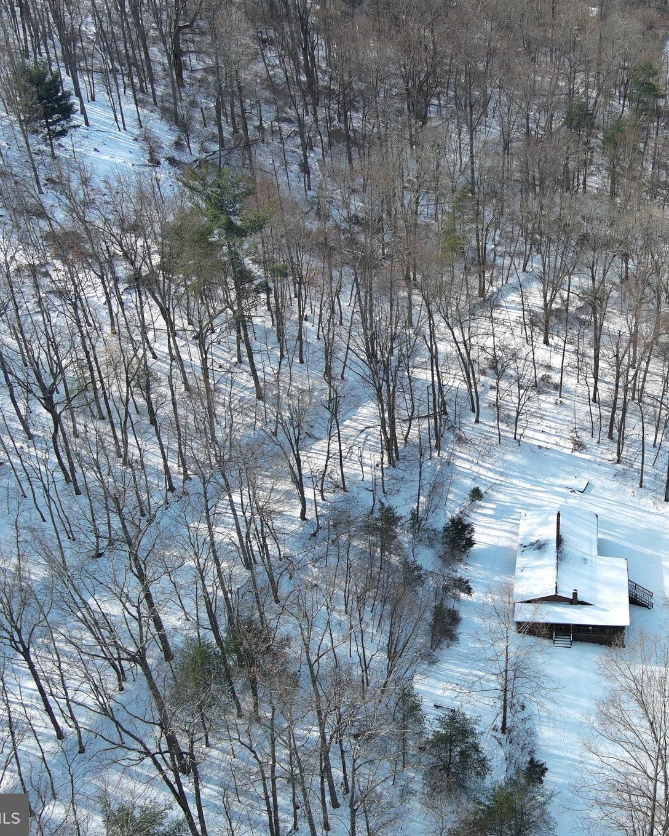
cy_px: 419
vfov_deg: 44.8
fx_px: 1014
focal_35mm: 41
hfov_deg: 35.5
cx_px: 522
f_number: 2.8
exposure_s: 1/529
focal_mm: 10.57
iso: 100
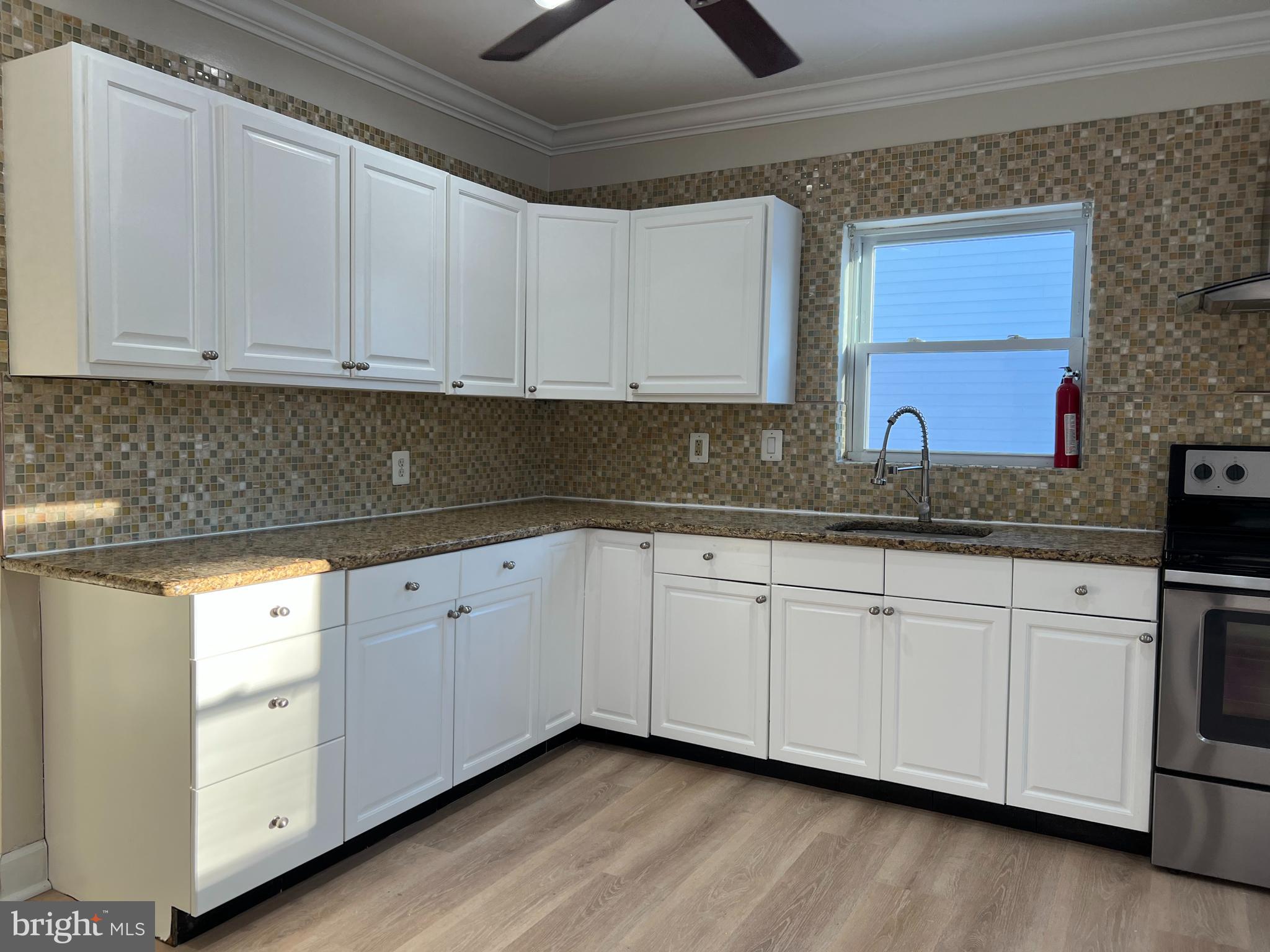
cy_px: 476
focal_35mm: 26
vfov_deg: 53.1
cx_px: 635
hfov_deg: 67.3
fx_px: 954
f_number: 1.5
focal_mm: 5.7
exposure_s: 1/126
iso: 40
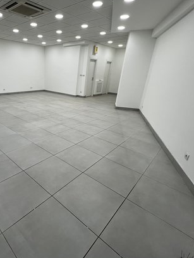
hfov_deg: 68.4
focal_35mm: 18
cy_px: 128
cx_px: 56
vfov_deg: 87.7
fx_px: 134
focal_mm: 1.57
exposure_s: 1/100
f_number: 1.8
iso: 40
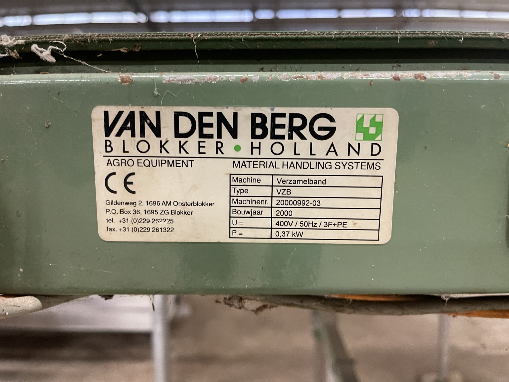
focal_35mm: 25
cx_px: 254
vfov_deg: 54.9
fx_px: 368
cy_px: 191
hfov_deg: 69.4
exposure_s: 1/50
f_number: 1.6
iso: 400
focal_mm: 5.1
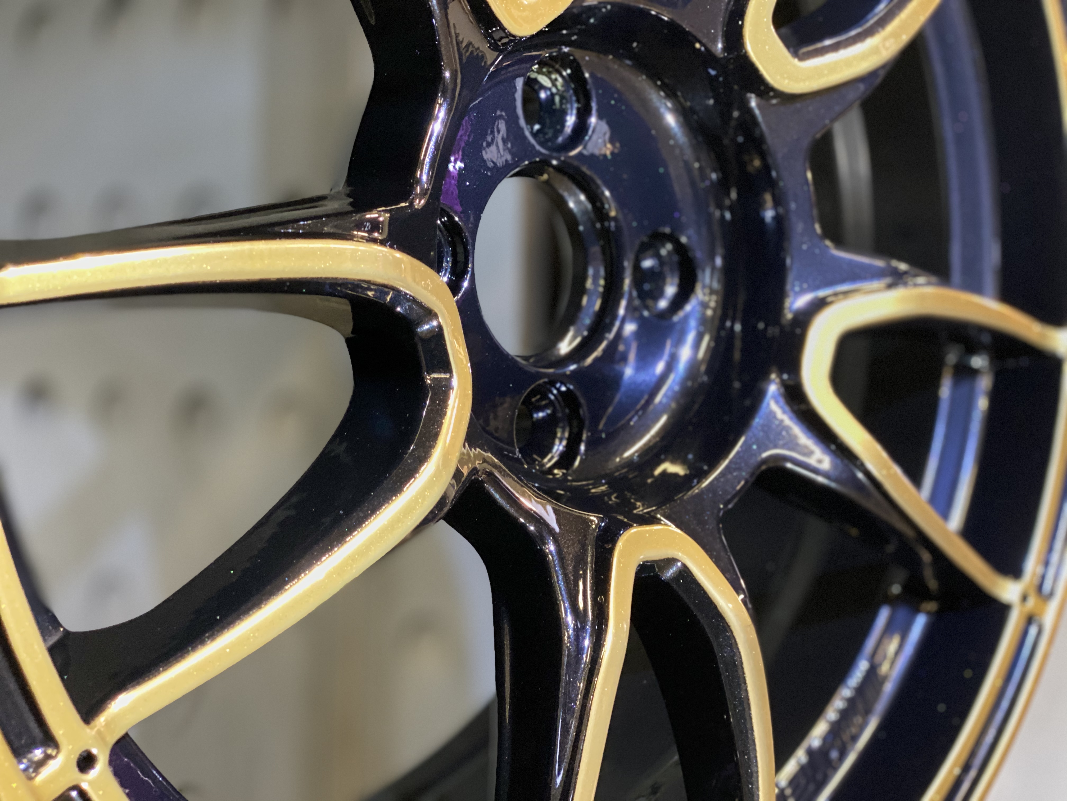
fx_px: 1603
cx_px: 534
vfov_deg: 28.0
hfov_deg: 36.8
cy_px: 400
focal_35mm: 52
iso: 400
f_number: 2
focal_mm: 6
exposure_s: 1/20
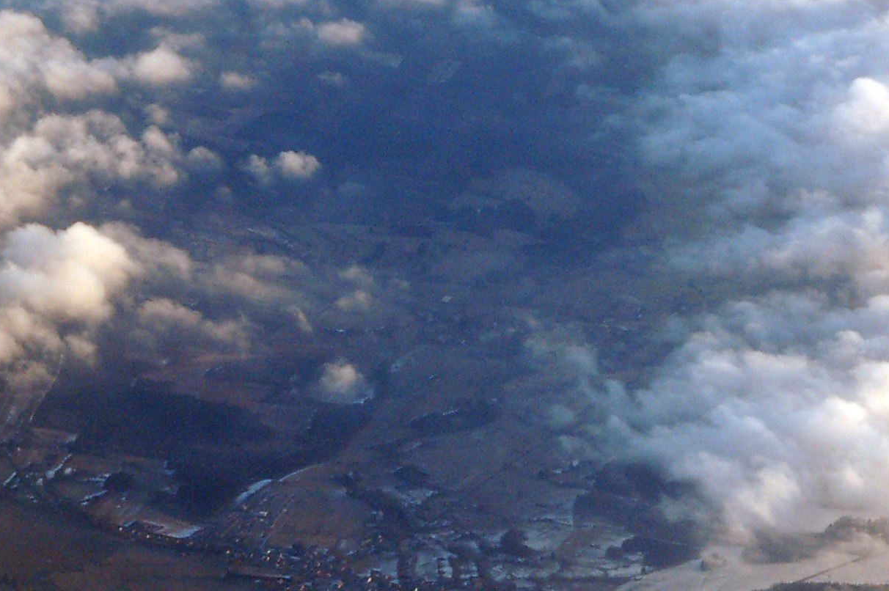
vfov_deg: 4.9
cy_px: 286
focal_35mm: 279
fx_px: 6890
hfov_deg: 7.4
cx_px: 822
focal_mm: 75
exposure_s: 1/200
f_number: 10
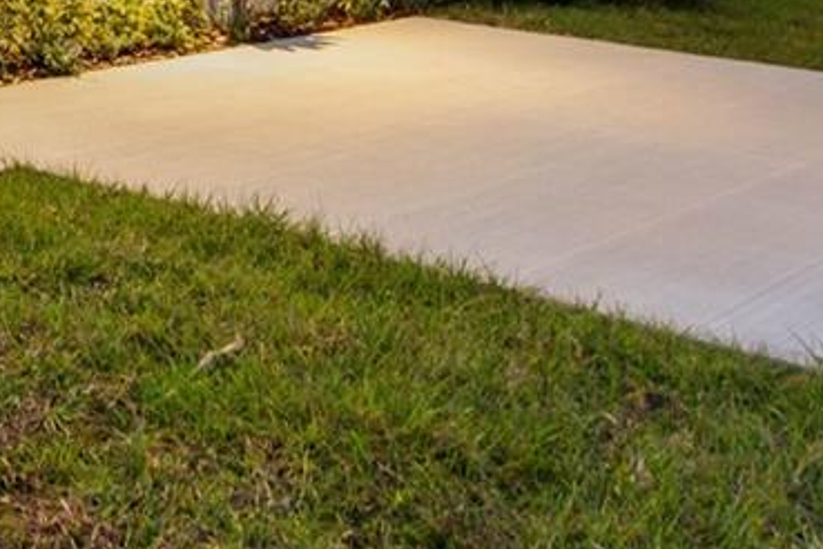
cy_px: -185
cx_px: -230
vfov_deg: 19.2
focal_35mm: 65
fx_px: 1486
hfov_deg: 26.5
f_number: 4.5
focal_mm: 10
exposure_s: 1.6
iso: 400
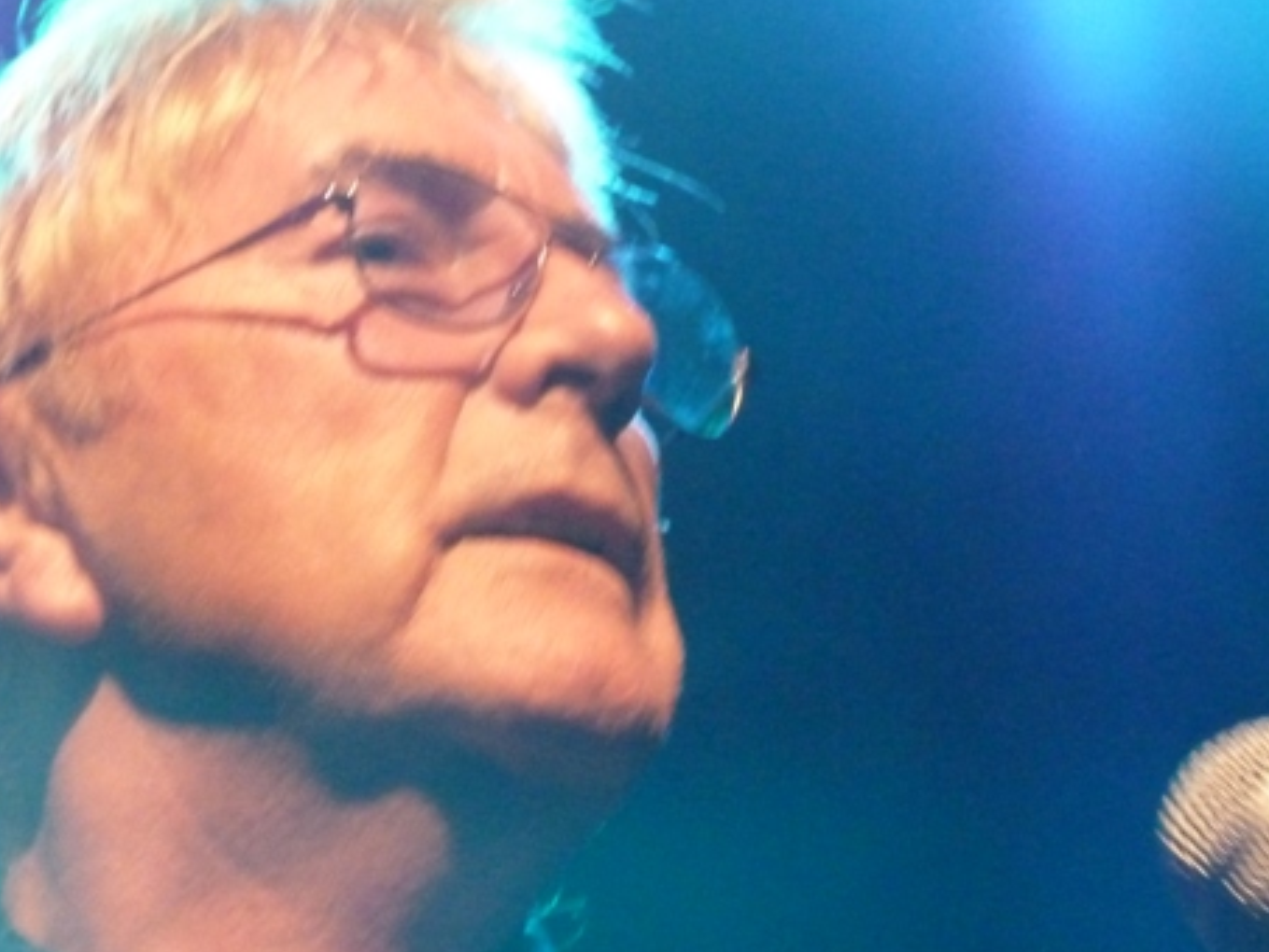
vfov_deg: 7.9
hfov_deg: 10.5
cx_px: 496
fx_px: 6894
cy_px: 504
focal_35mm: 188
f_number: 4.4
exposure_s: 1/50
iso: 800
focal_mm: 18.2
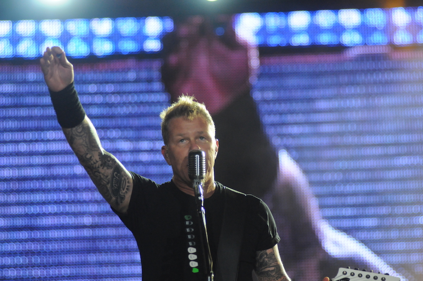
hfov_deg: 11.0
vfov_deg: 7.3
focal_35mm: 188
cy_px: 140
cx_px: 212
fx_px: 2200
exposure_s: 1/500
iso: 1600
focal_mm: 125
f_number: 2.8
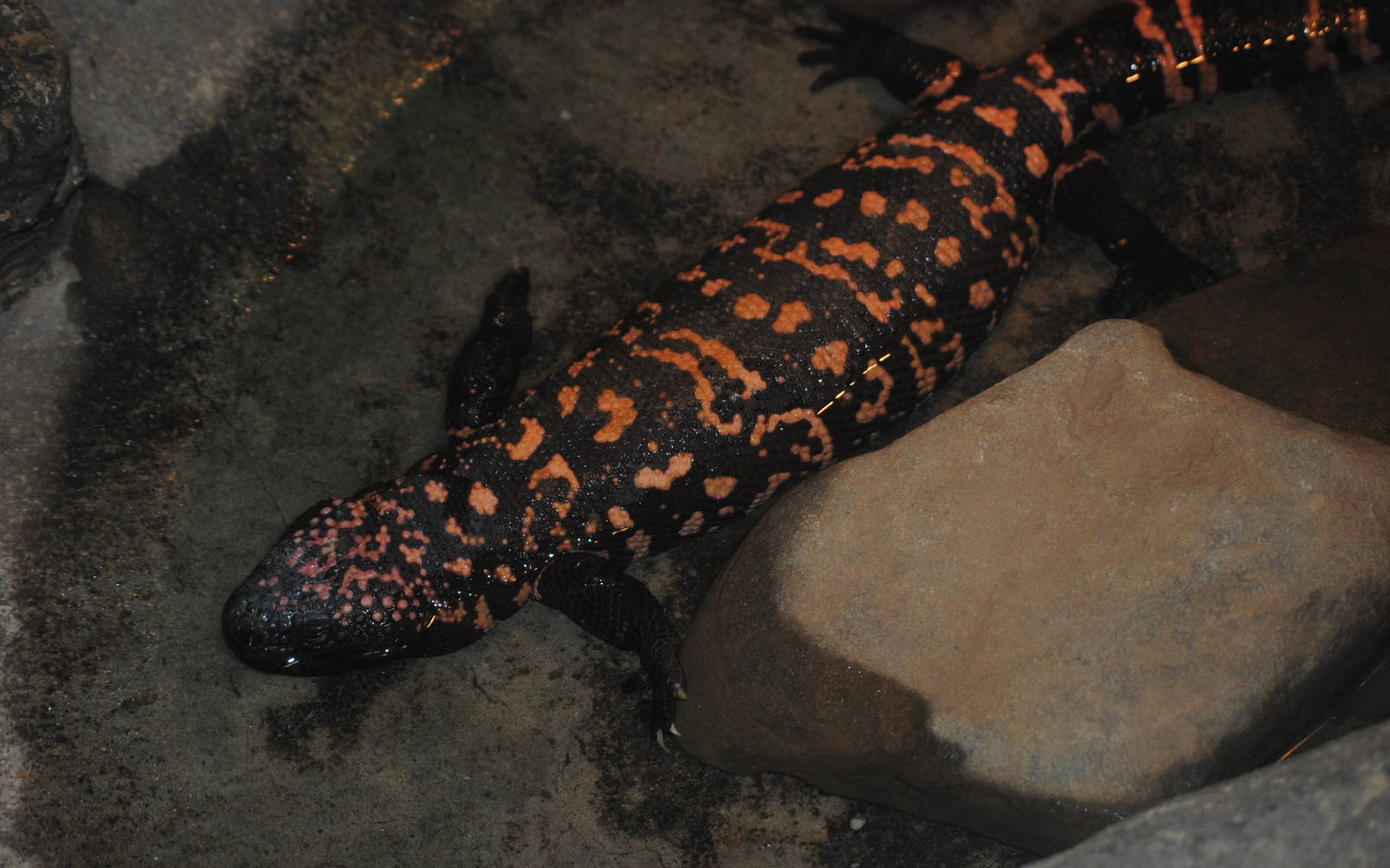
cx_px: 696
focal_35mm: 85
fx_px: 3201
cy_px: 408
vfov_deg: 15.4
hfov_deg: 24.5
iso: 200
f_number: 4.2
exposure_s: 1/60
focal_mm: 55
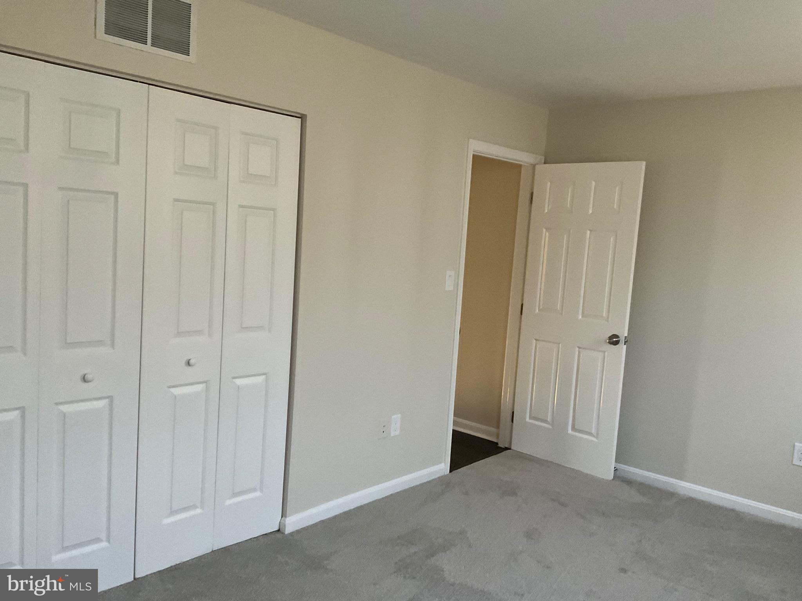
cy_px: 300
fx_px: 672
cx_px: 401
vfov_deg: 48.2
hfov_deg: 61.7
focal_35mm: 29
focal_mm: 3
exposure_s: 1/60
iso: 200
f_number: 1.8
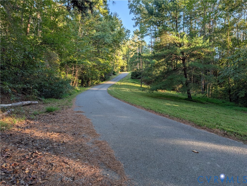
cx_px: 124
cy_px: 93
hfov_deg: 71.5
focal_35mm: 24
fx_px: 171
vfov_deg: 56.9
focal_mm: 6.9
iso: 25
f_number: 1.68
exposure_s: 1/435
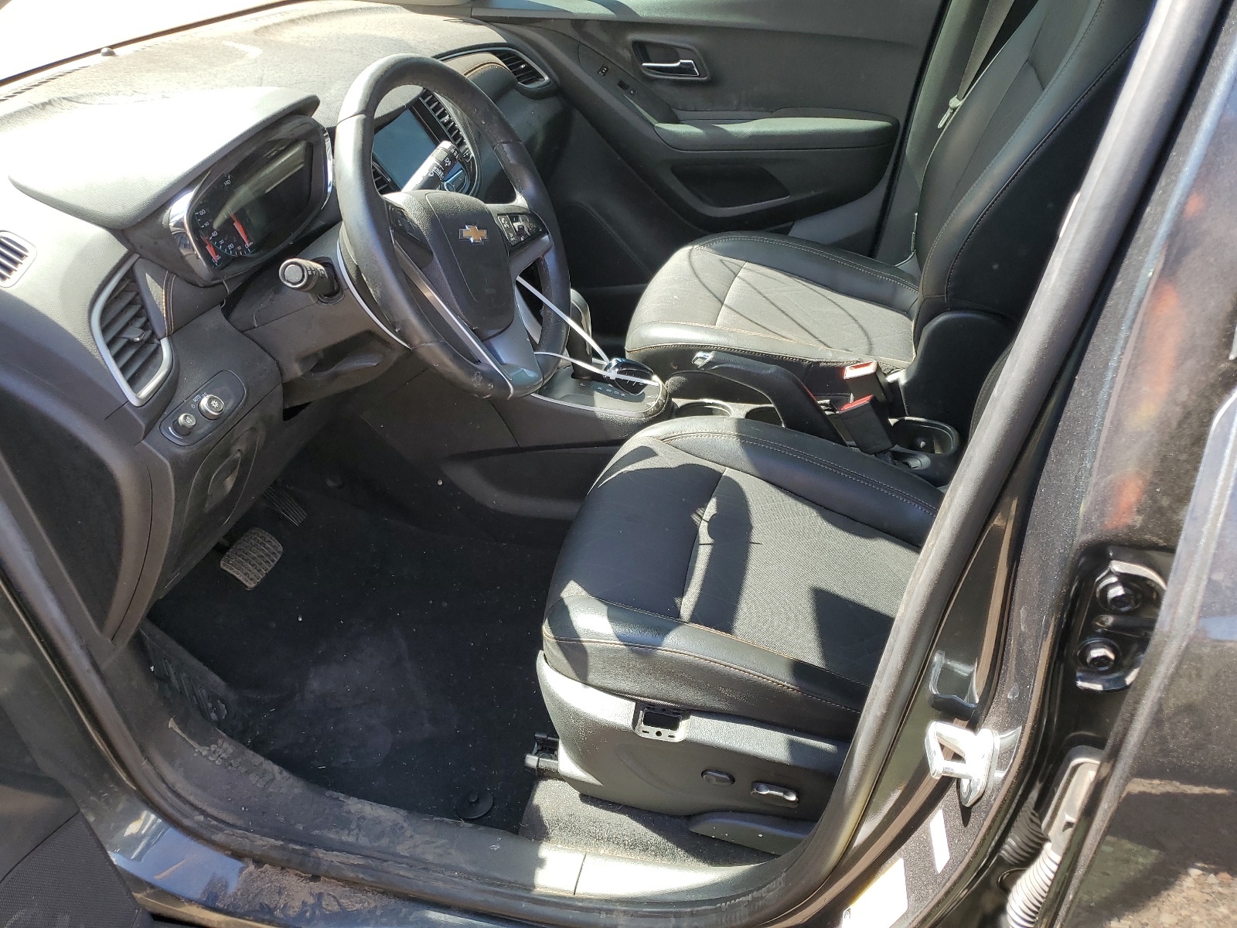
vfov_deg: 53.1
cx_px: 618
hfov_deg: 67.3
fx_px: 929
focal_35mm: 26
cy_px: 464
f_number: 1.5
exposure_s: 1/294
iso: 50
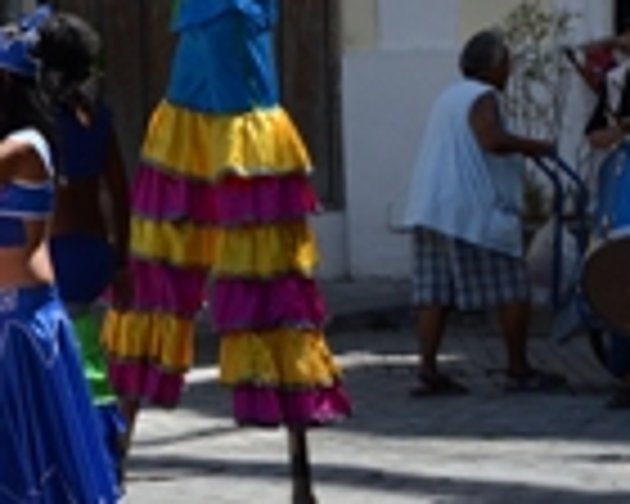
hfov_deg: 8.5
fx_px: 4165
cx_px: -216
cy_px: 164
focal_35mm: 223
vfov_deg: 6.9
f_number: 9
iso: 200
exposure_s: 1/320
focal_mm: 55
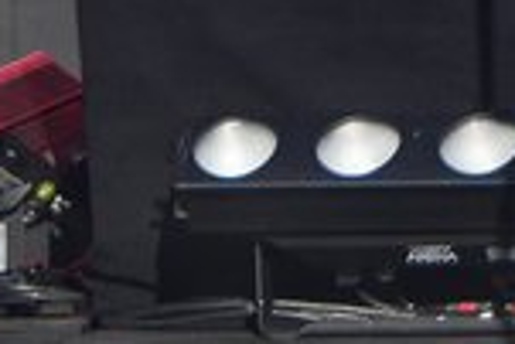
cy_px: 262
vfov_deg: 0.4
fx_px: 46122
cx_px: 672
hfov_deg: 0.6
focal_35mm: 3221
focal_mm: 400
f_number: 2.8
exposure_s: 1/3200
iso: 200
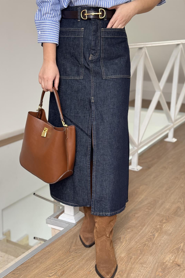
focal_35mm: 50
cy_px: 139
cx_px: 95
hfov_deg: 27.0
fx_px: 385
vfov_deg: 39.6
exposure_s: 1/50
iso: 125
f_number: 1.78
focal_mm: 6.76
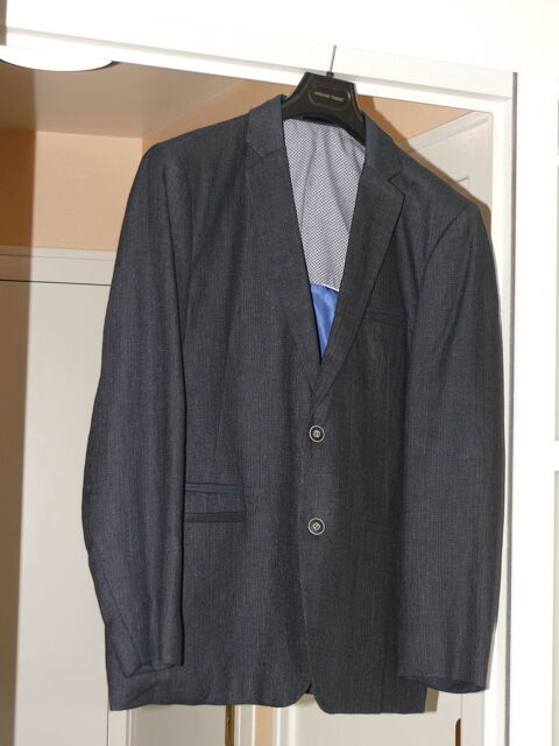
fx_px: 1529
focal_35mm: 71
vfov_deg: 27.4
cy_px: 373
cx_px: 280
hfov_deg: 20.7
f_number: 3.2
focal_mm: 12.1
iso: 100
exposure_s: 1/30
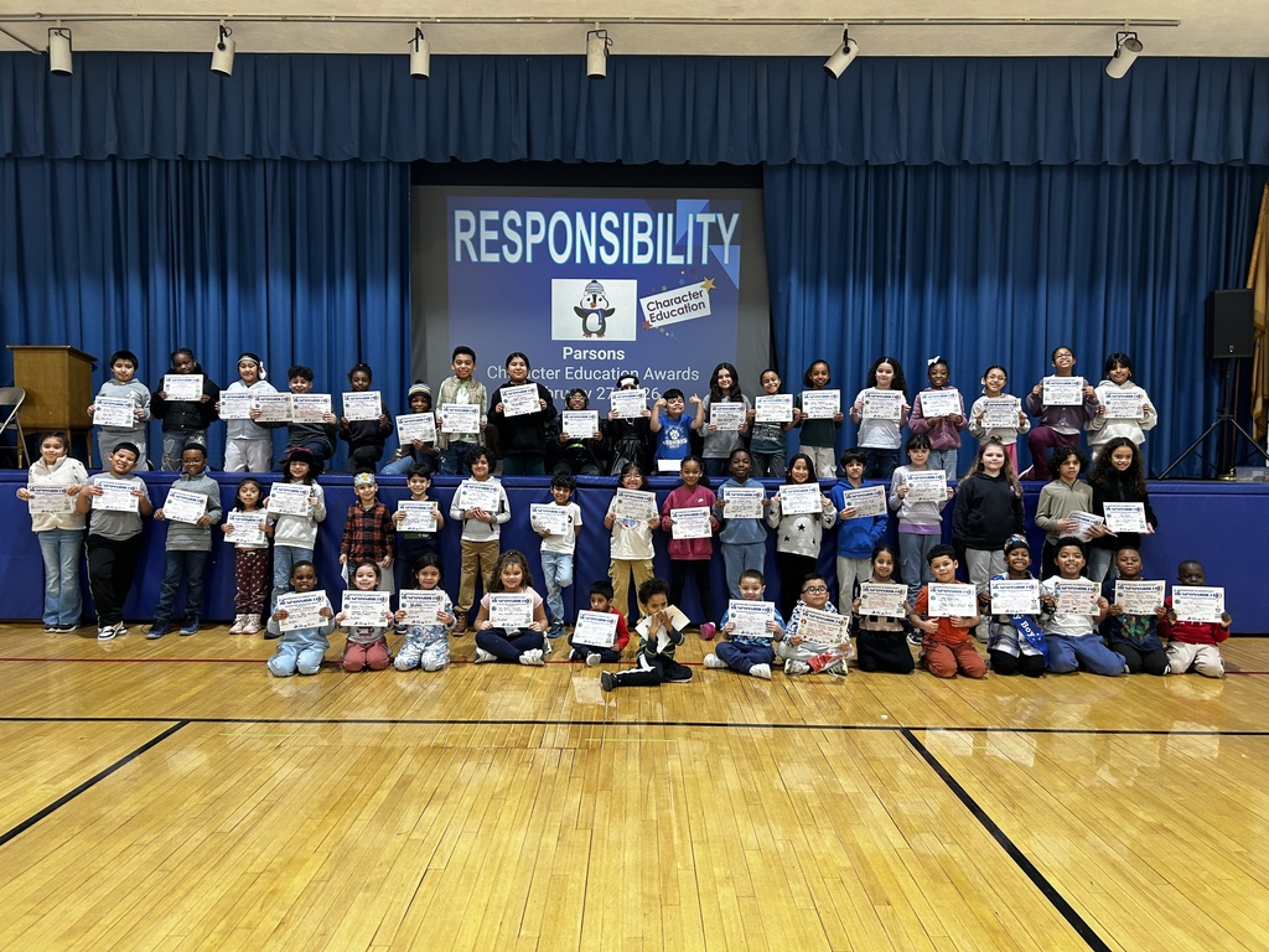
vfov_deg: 53.1
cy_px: 476
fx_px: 953
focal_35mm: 26
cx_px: 634
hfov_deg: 67.3
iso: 100
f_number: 1.5
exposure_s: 1/60
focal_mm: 5.7
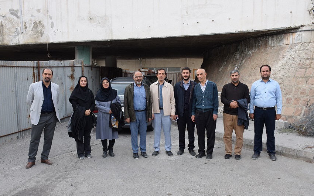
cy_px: 109
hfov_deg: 51.5
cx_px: 150
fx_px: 325
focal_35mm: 38
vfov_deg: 33.5
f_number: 8
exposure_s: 1/250
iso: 400
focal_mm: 22
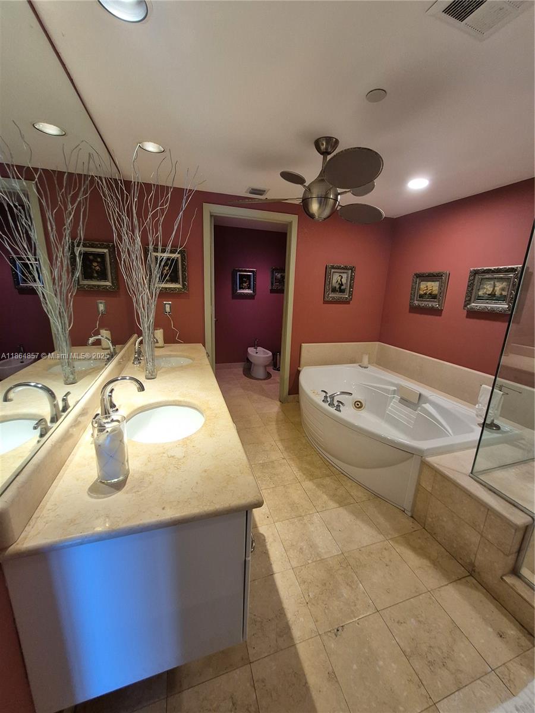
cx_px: 268
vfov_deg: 106.2
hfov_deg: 89.9
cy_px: 356
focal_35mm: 13
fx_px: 268
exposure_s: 1/60
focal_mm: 1.74
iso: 160
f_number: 2.2
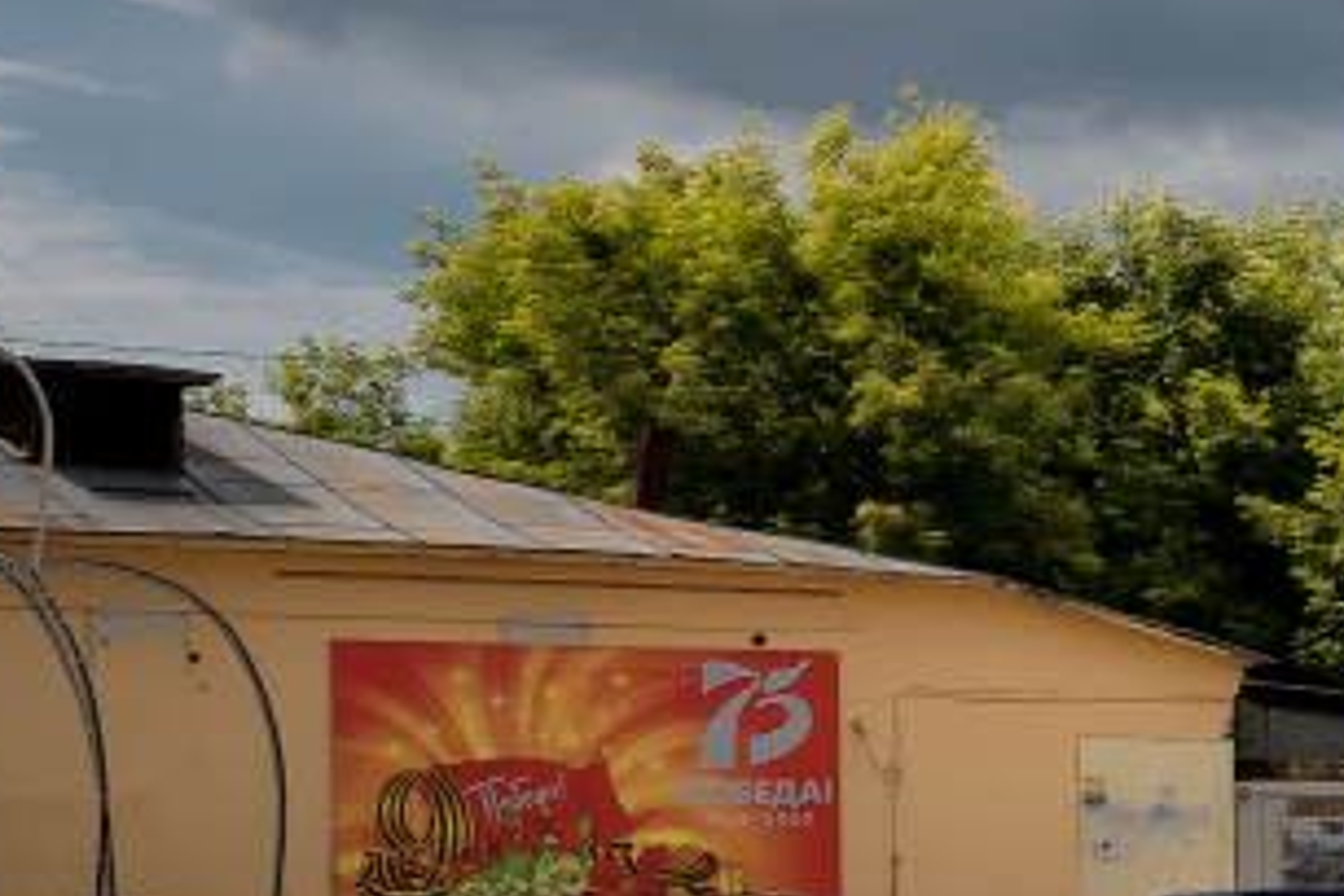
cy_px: 42
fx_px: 3584
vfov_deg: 14.1
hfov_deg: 15.4
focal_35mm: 96
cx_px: 2938
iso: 125
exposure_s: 1/400
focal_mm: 13.8
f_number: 11
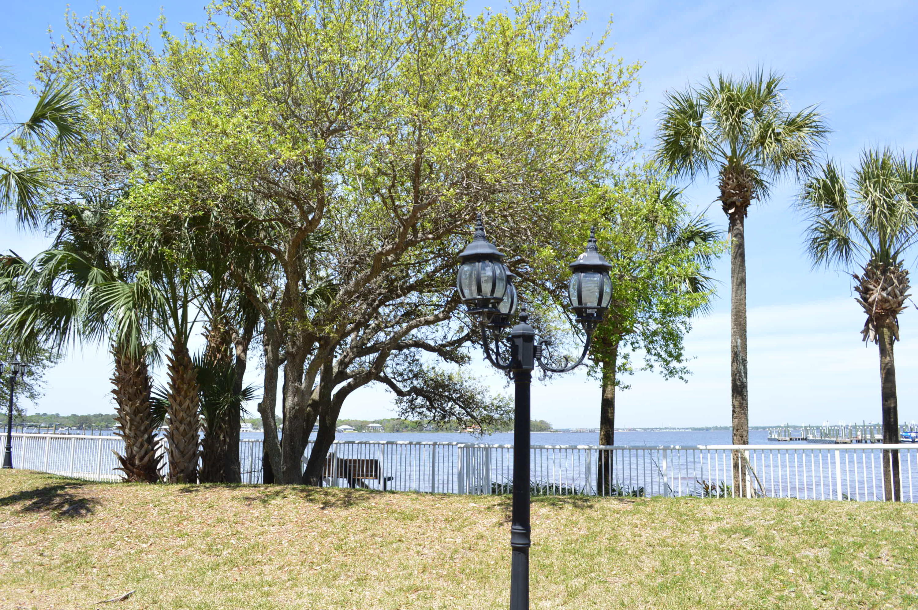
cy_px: 305
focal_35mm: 27
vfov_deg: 47.8
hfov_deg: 67.4
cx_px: 459
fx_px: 688
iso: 100
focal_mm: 18
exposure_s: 1/200
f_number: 7.1
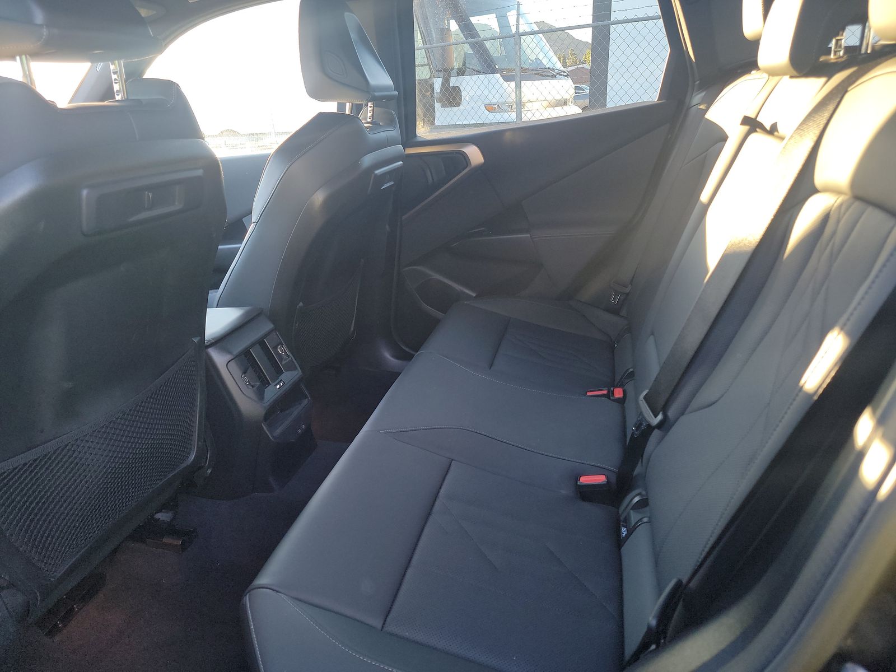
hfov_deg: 71.6
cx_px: 448
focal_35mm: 24
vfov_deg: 56.8
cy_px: 336
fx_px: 621
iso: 250
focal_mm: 6.7
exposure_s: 1/59
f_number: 1.8
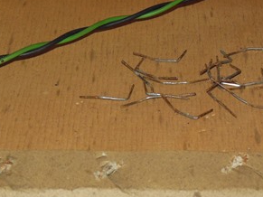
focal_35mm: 77
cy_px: 120
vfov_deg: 19.1
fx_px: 585
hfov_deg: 25.2
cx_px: 174
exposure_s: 1/60
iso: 200
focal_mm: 8.9
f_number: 7.9
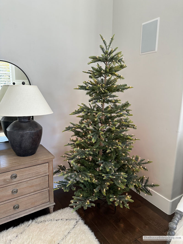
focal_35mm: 24
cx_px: 92
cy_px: 122
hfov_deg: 56.8
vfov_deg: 71.6
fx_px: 169
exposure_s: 1/120
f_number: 1.78
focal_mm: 6.86
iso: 100
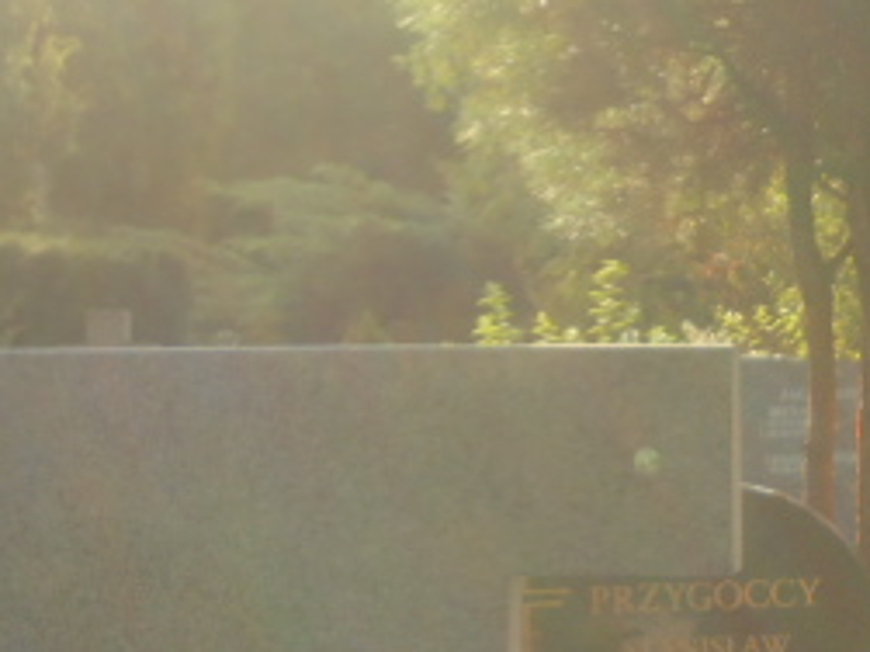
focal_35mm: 143
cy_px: 770
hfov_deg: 13.6
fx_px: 3592
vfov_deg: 10.2
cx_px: 856
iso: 100
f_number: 5.2
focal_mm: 10.1
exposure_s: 1/160
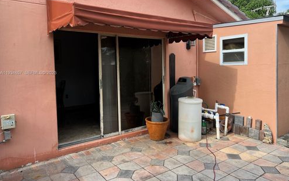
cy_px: 73
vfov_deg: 44.4
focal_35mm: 28
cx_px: 146
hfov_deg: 66.4
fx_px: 221
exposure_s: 1/1019
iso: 50
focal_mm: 5.7
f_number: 1.5
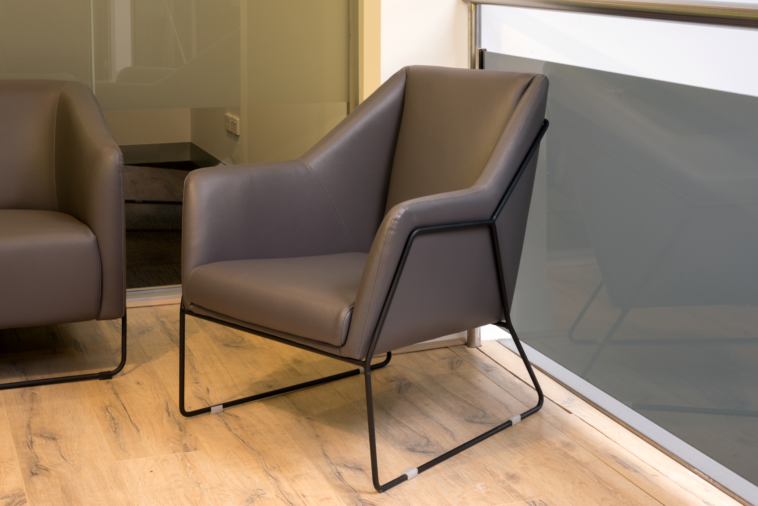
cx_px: 379
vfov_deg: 22.6
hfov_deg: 33.4
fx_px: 1264
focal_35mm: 60
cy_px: 253
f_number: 19
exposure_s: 1
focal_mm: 60
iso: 400
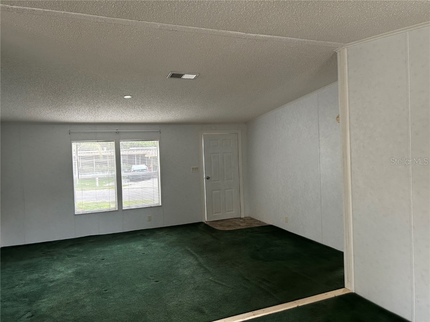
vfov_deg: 53.1
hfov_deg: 67.3
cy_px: 161
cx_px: 215
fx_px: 323
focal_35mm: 26
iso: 200
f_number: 1.5
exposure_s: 1/60
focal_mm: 5.7
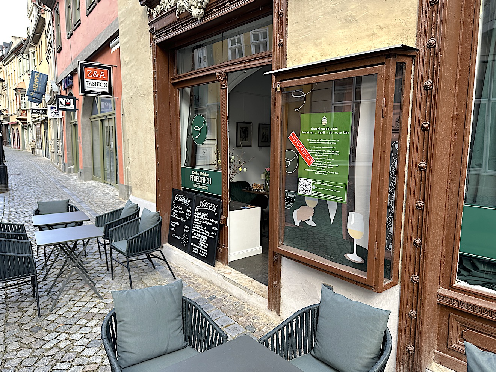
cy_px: 186
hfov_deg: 71.6
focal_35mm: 24
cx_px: 248
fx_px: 344
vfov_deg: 56.8
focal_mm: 6.86
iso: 64
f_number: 1.78
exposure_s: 1/150
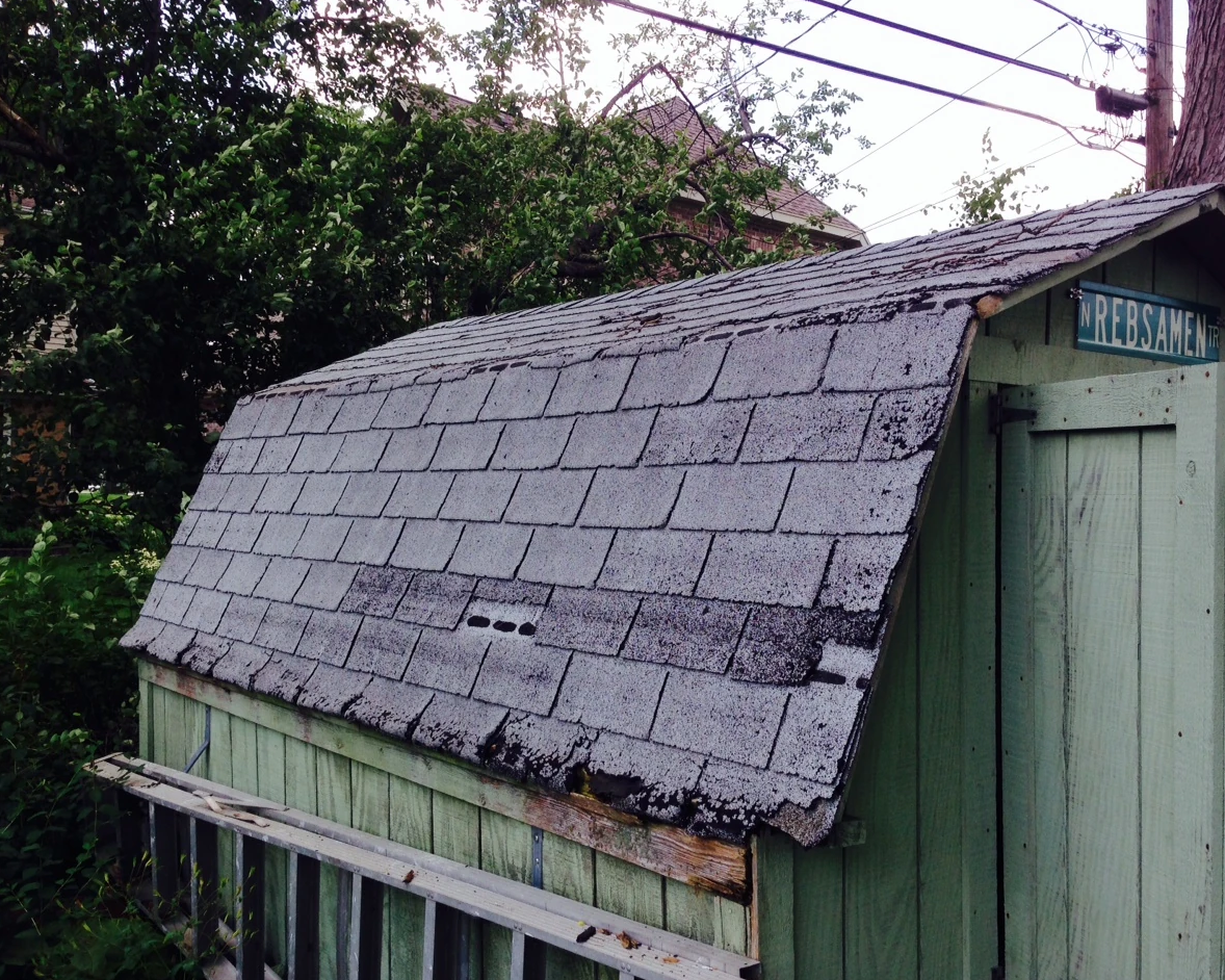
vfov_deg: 42.2
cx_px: 664
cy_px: 491
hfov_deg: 51.5
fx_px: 1269
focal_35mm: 35
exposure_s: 1/390
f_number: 2.4
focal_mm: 4.12
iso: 50
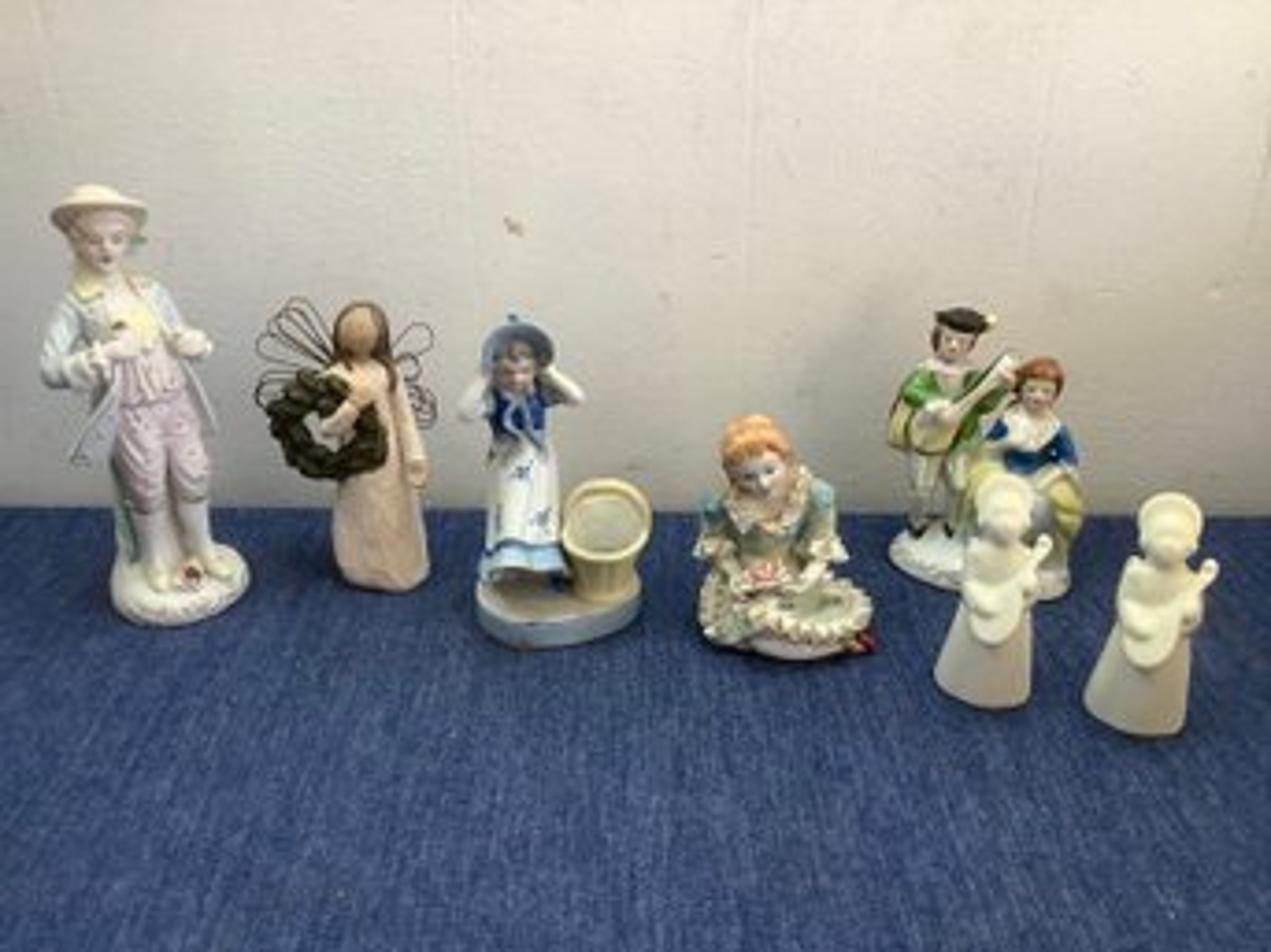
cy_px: 476
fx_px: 1138
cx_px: 636
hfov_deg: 58.4
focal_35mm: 31
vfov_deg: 45.4
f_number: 2.4
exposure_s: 1/50
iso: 50
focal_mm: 3.3
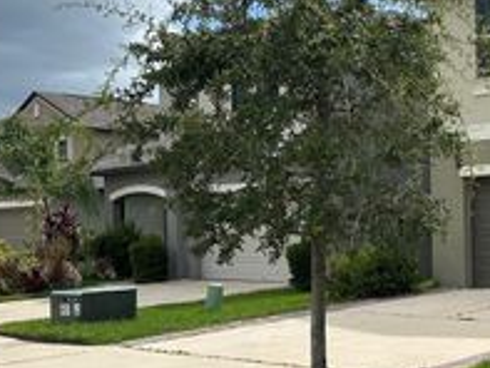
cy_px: 225
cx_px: 585
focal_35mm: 61
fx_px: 864
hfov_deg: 27.8
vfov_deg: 24.0
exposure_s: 1/6211
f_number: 1.78
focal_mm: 6.86
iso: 80
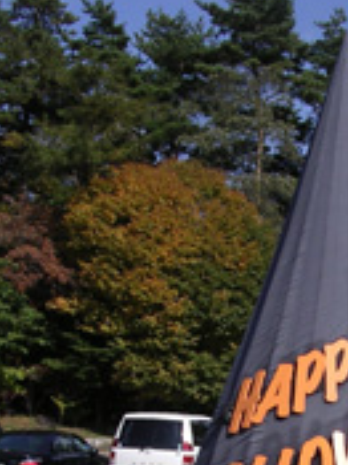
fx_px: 1168
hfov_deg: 16.8
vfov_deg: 21.4
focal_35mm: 87
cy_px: 513
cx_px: 300
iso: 100
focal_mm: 5.8
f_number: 5.6
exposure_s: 1/365
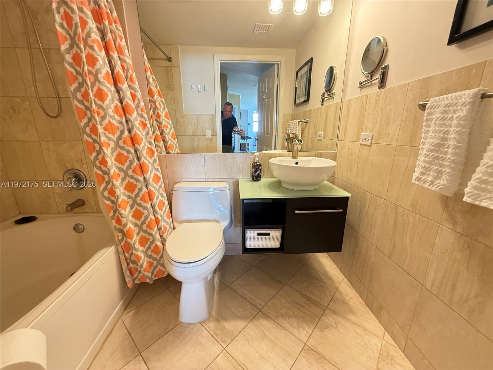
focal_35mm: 14
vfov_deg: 85.7
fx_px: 199
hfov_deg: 102.1
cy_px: 185
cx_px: 246
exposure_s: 1/60
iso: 320
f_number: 2.2
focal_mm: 2.22
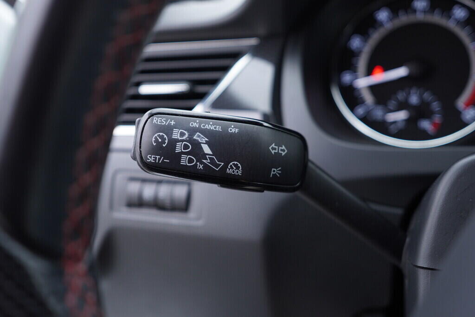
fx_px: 475
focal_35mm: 36
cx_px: 238
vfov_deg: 36.9
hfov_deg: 53.1
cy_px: 158
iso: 200
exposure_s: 1/40
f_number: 2.8
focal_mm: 24
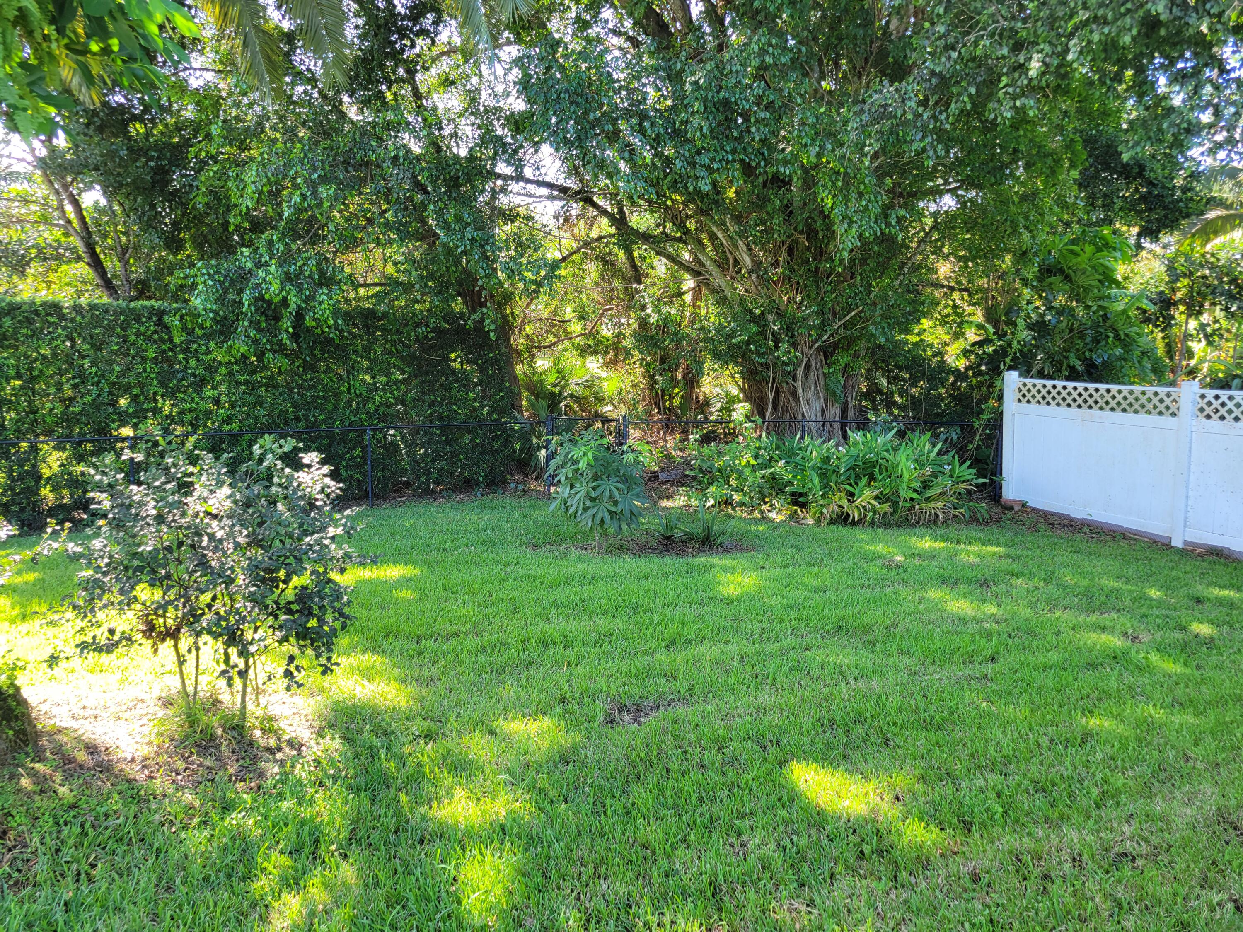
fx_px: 934
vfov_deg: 53.1
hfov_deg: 67.3
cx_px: 622
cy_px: 466
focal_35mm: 26
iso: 40
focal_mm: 5.4
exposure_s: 1/145
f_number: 1.8
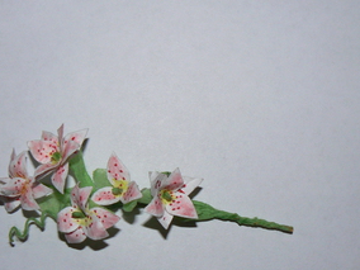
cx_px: 137
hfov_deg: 33.6
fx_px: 593
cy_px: 202
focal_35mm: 57
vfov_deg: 25.4
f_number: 2.8
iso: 100
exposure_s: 1/30
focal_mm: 6
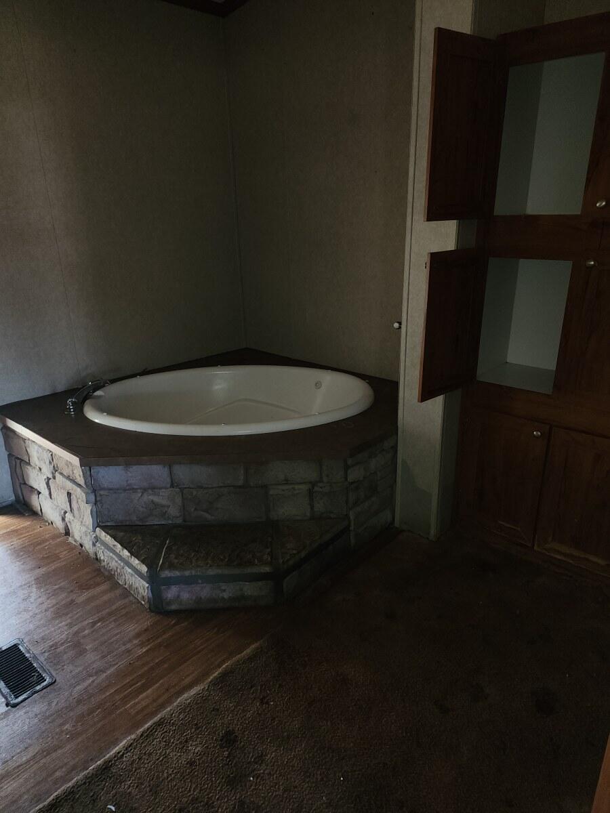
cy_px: 406
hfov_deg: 58.9
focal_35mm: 23
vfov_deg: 73.9
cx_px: 305
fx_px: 540
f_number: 1.8
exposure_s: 1/12
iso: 125
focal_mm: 6.4
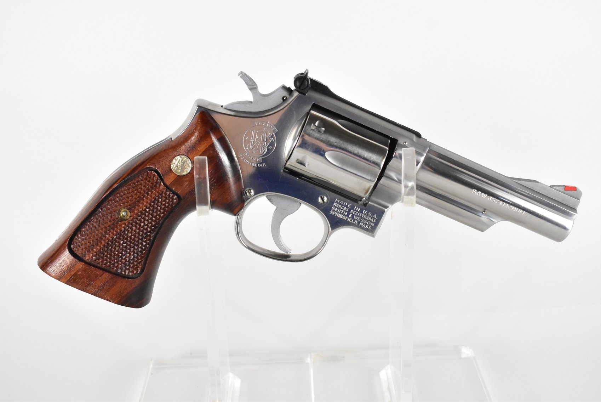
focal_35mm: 46
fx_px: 777
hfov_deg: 42.3
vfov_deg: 29.0
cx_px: 300
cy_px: 201
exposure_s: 1/200
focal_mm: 31
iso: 3200
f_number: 7.1
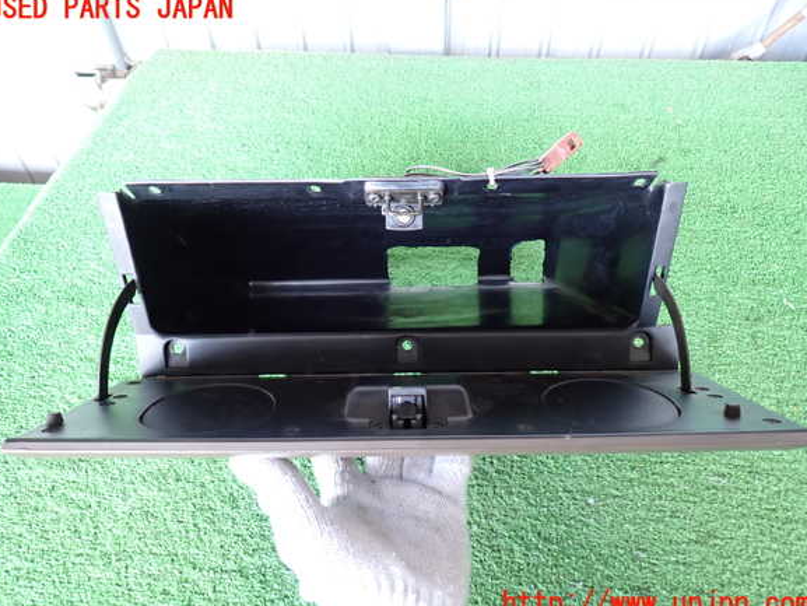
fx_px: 606
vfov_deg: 53.1
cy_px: 306
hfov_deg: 67.3
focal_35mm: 26
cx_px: 399
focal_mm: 4.5
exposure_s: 1/30
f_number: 2
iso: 320
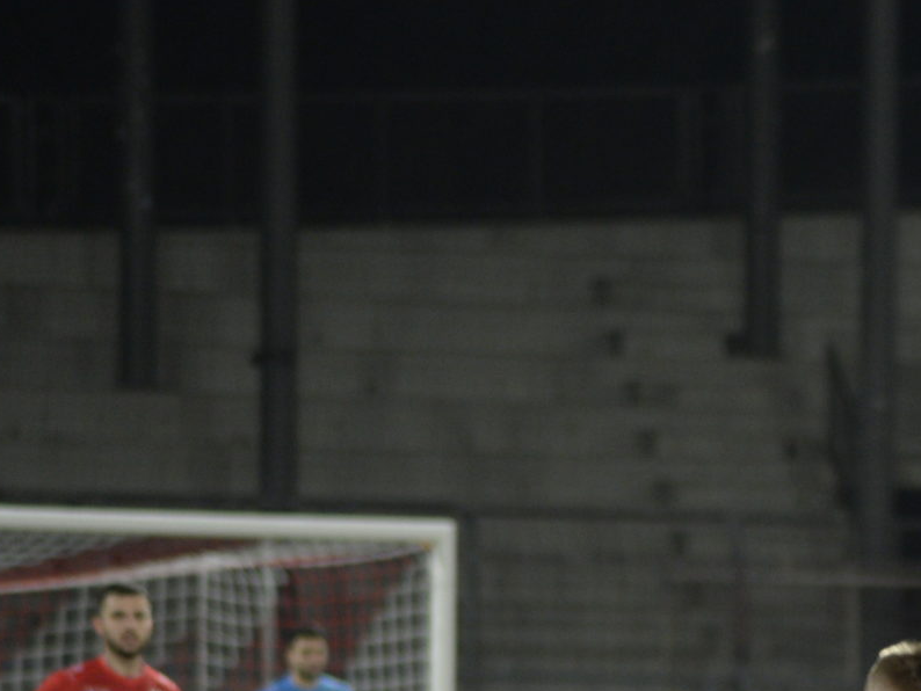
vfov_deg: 2.4
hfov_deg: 3.2
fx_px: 16474
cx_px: 1134
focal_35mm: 619
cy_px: 985
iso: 1400
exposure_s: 1/250
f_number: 4.8
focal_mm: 200
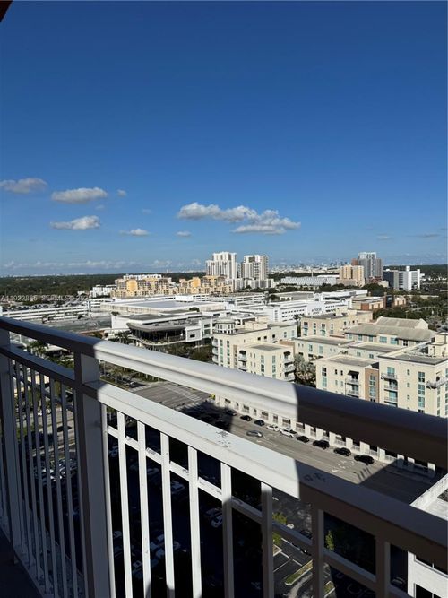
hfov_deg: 56.8
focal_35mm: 24
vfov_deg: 71.6
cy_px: 299
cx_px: 224
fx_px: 414
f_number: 1.78
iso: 80
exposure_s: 1/12346
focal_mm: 6.76
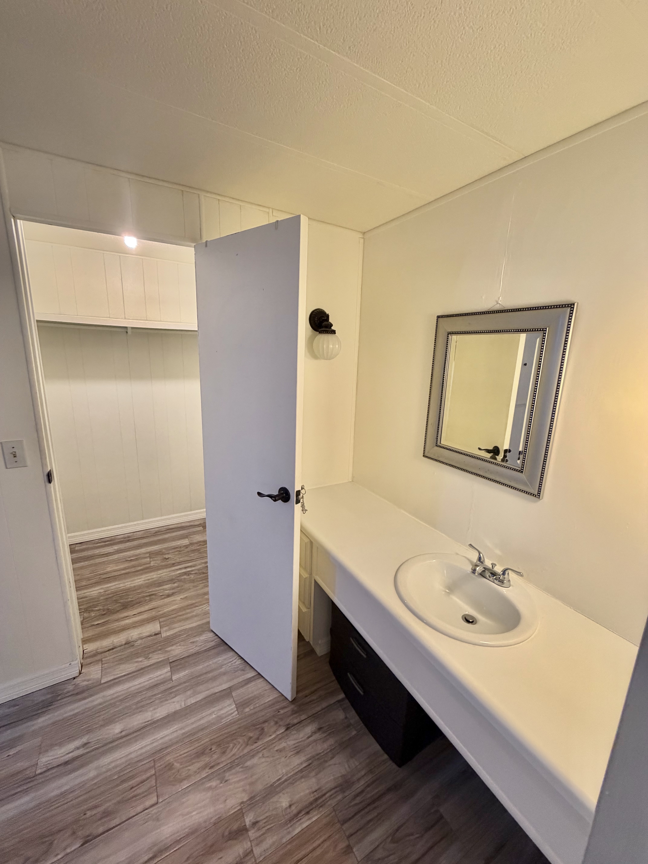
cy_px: 432
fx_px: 349
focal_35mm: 14
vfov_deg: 102.1
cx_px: 324
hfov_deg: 85.7
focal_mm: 2.22
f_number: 2.2
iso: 320
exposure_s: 1/120
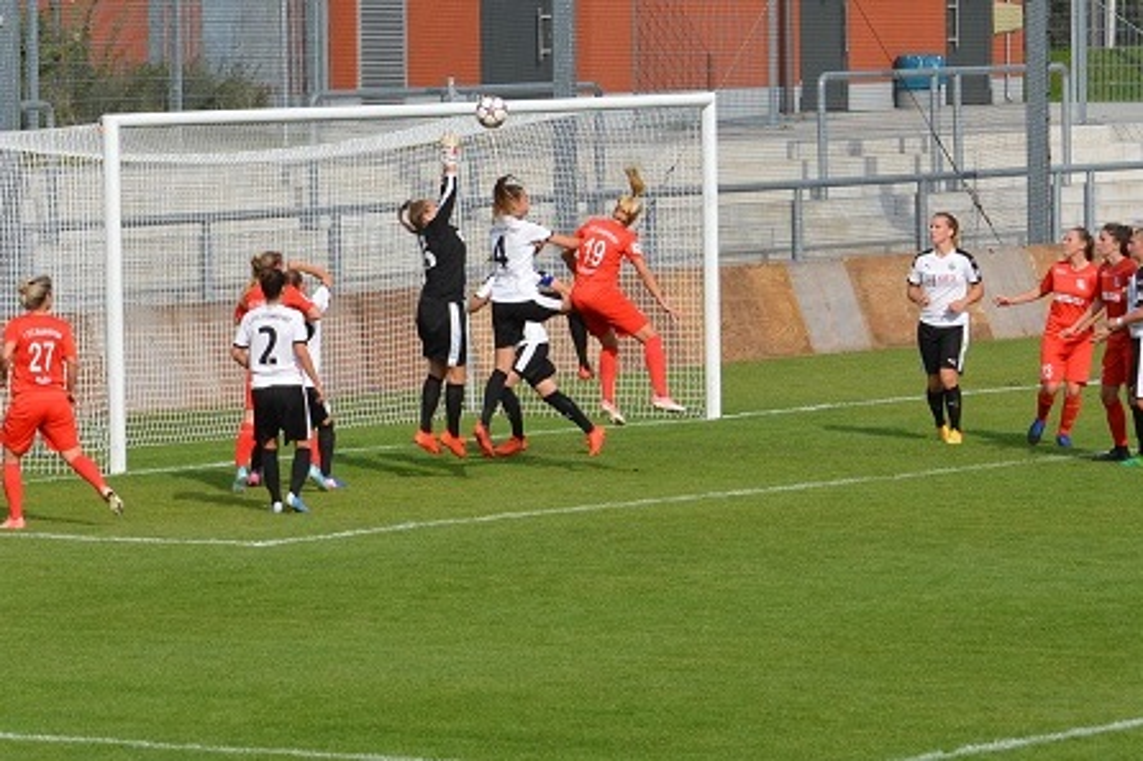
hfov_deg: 17.1
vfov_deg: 11.4
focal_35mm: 120
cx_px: 572
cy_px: 380
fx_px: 3808
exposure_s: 1/2000
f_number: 7.1
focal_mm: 80
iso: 400
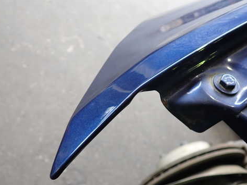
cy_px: 98
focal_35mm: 38
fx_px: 271
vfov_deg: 37.7
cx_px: 149
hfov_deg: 48.7
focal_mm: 5.4
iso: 200
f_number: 2.3
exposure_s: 1/60
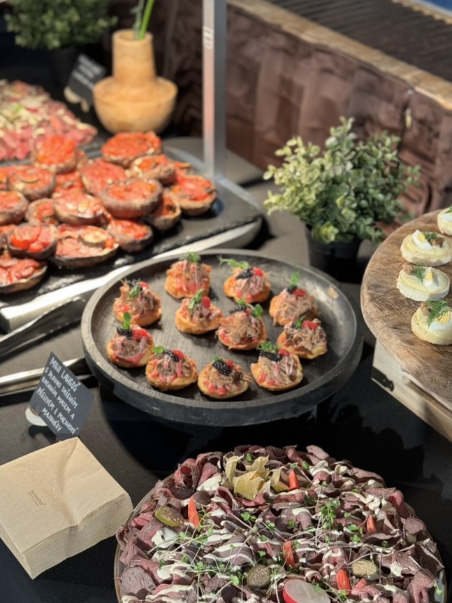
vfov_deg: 33.7
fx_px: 992
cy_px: 337
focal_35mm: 57
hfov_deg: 25.7
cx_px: 231
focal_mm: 6.76
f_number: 1.78
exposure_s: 1/50
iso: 100
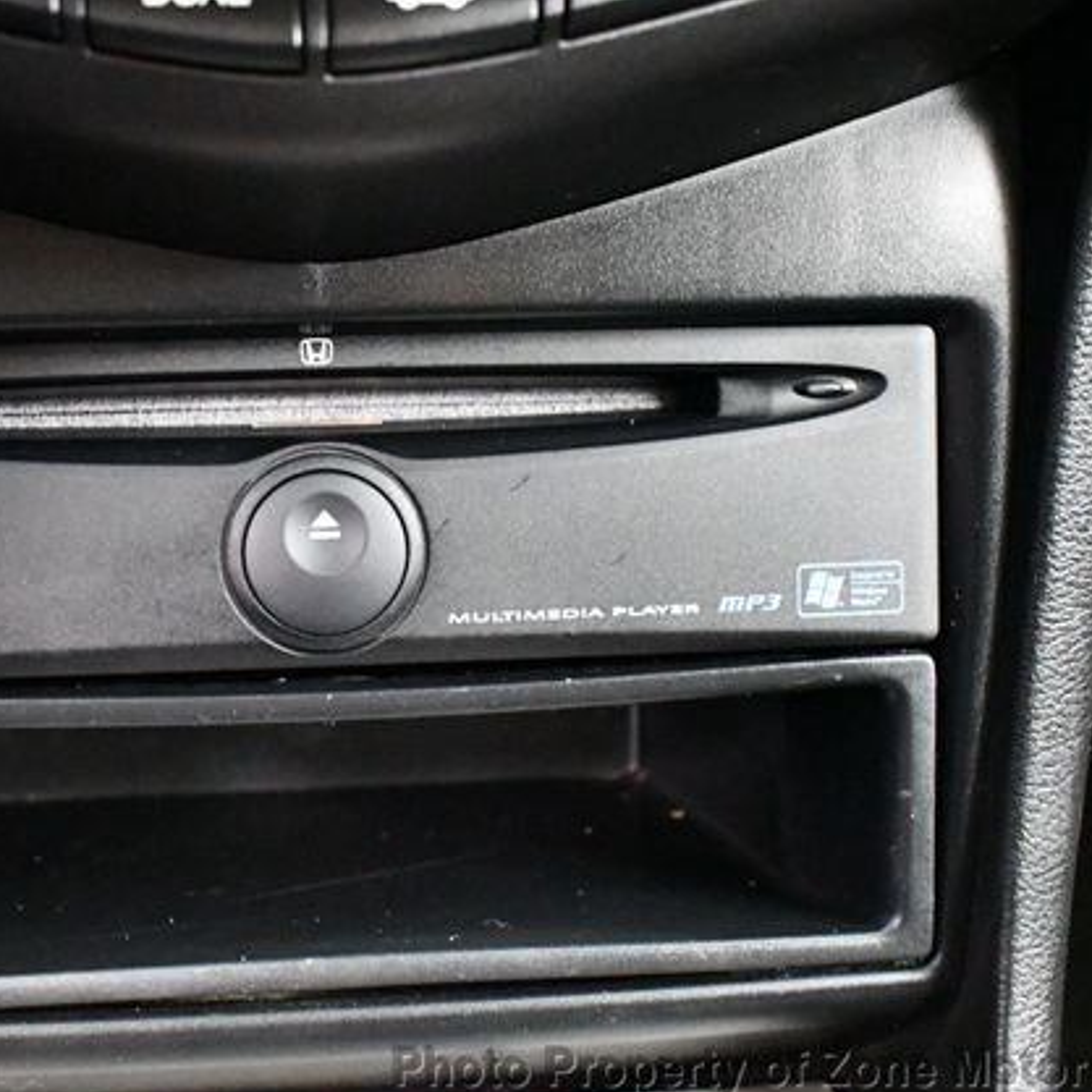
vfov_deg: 36.1
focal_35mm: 47
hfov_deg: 35.7
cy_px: 558
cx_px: 361
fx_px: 1677
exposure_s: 1/60
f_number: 3.5
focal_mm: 18
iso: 12800
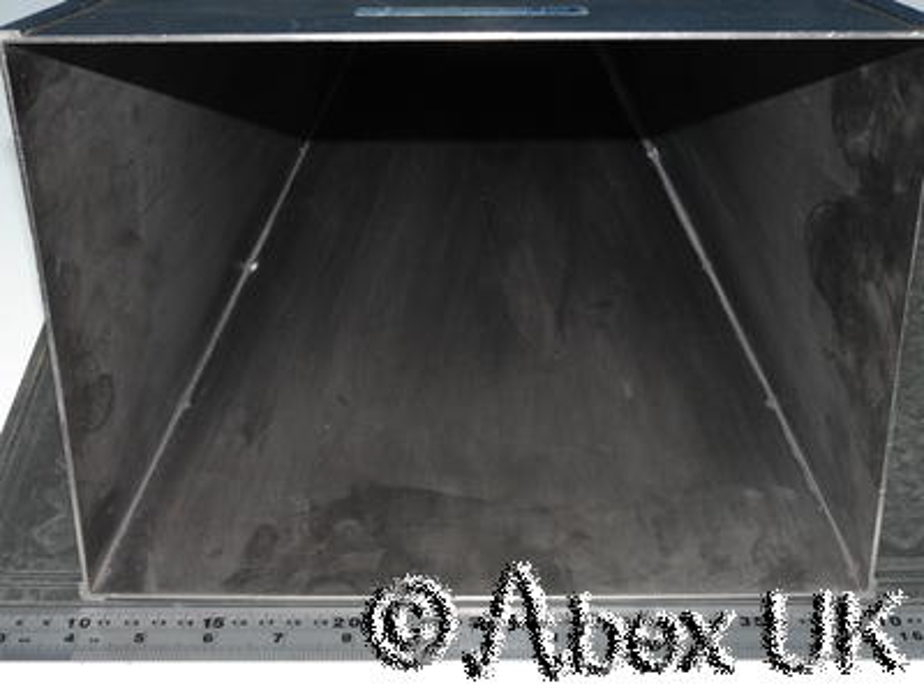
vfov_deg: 24.4
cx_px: 462
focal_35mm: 60
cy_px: 346
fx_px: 1602
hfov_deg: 32.2
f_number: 11
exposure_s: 1/60
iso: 400
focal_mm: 30
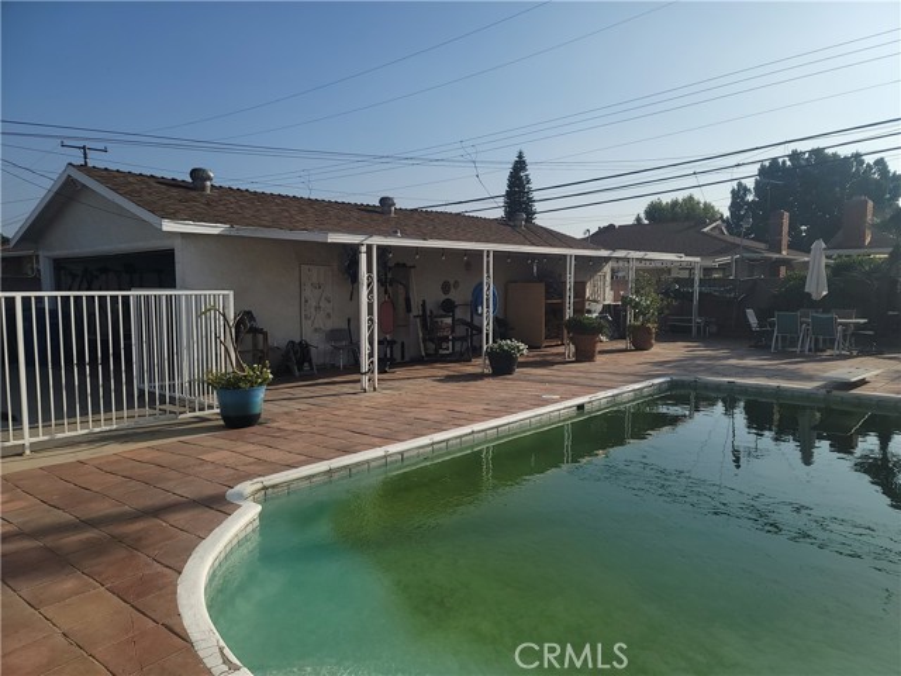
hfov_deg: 69.4
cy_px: 338
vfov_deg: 54.9
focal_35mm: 25
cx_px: 450
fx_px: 651
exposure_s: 1/1208
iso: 20
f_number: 1.8
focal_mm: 7
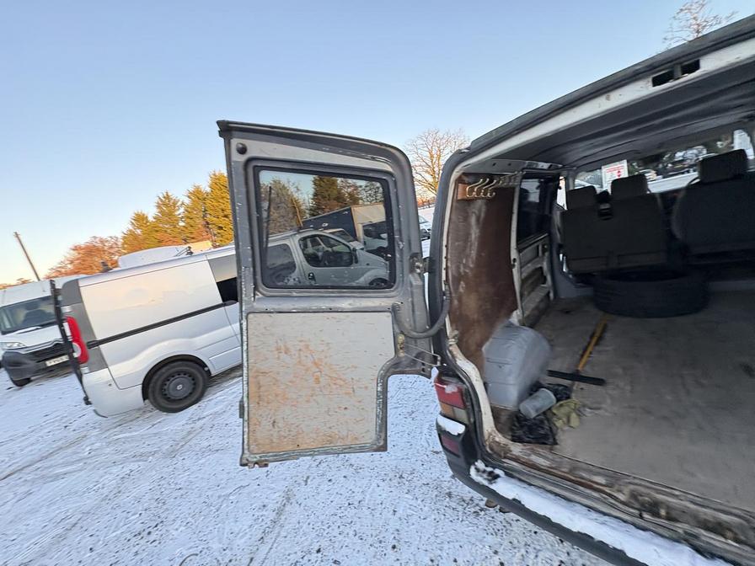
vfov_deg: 85.7
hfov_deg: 102.1
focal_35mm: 14
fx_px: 305
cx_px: 378
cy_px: 283
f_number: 2.2
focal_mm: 2.22
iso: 125
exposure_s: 1/99
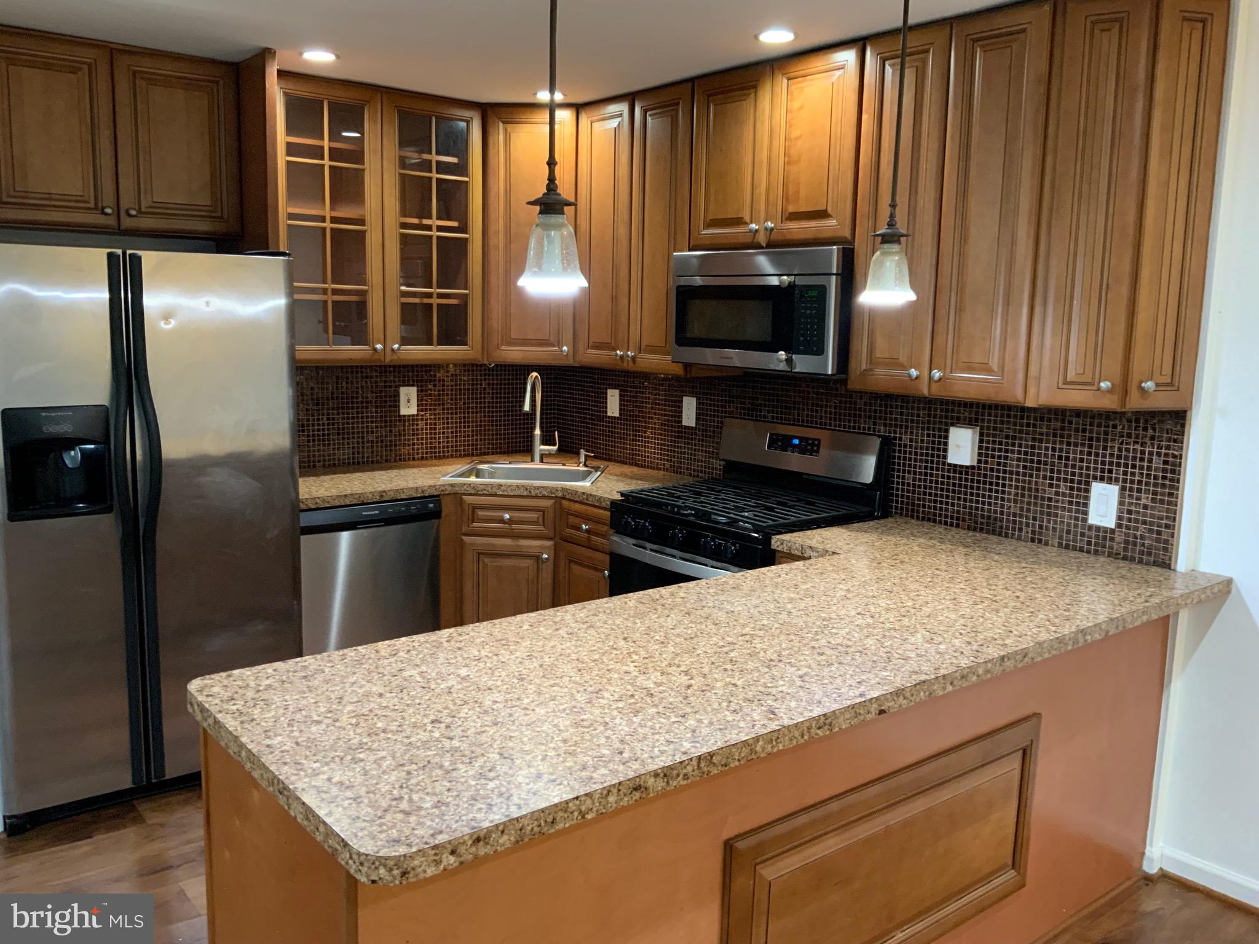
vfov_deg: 48.2
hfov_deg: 61.7
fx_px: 1055
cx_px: 630
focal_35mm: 29
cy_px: 472
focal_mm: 3
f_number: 1.8
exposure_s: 1/60
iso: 250
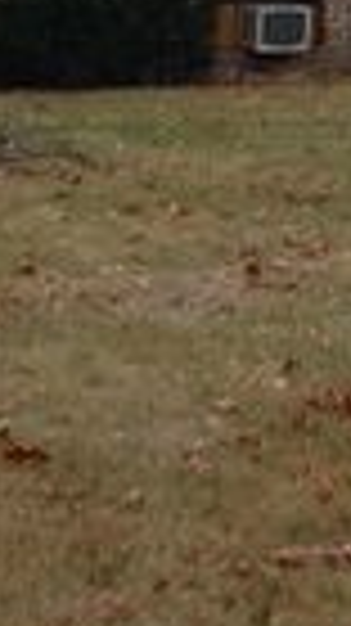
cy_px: -124
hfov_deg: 11.1
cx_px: 450
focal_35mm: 106
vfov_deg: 19.1
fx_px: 1757
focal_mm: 3.6
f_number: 1.9
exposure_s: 1/24
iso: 320
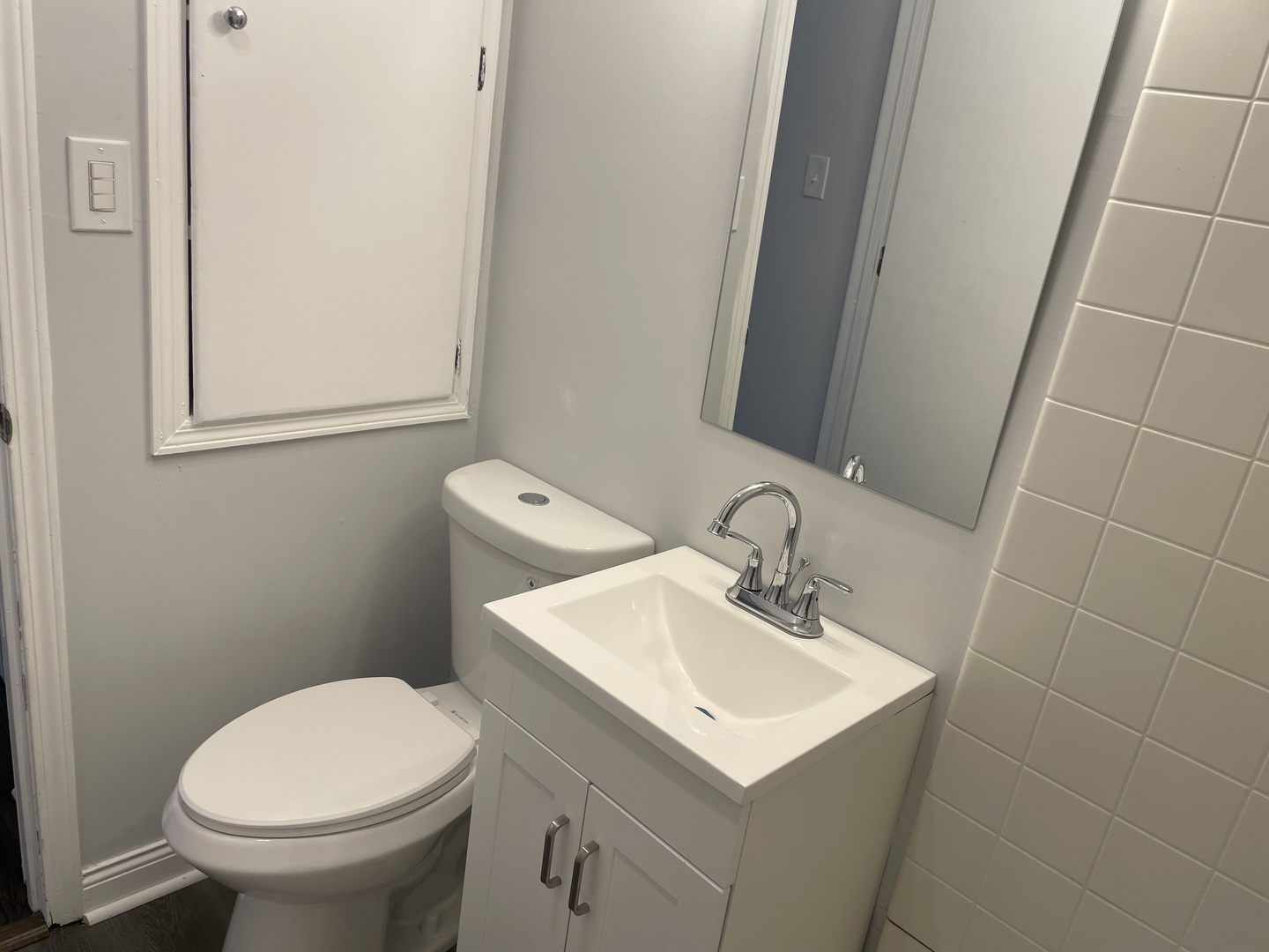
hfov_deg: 67.3
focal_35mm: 26
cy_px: 476
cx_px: 634
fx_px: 953
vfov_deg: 53.1
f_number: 1.6
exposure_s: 1/152
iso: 32
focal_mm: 4.2
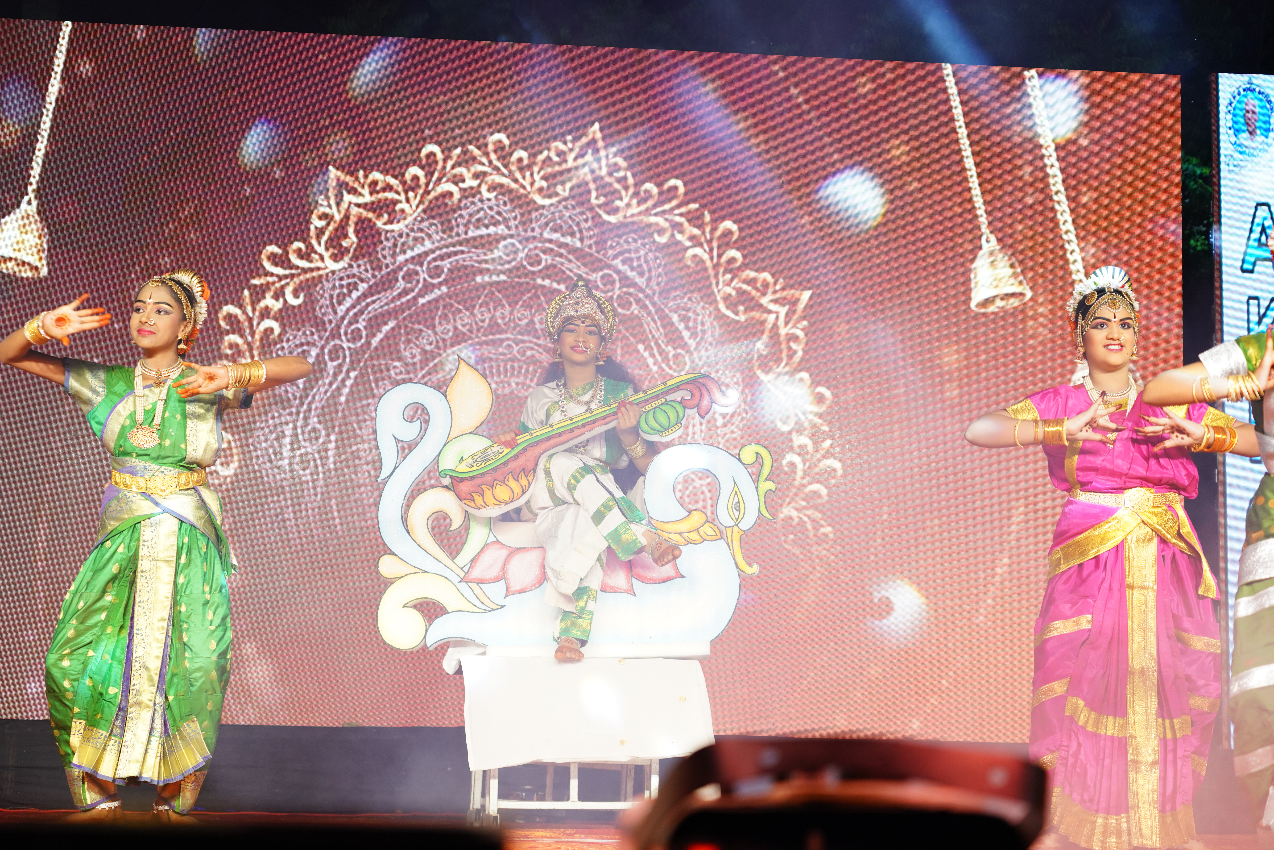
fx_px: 2407
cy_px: 425
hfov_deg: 29.7
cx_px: 637
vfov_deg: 20.0
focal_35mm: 68
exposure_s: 1/160
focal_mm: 68
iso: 1000
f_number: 4
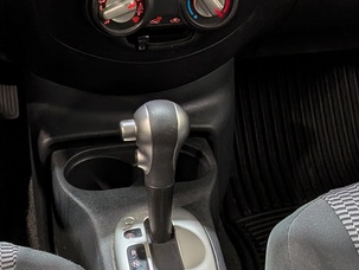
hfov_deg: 24.0
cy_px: 44
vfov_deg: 18.0
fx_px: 841
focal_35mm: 81
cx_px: 118
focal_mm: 4.53
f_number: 1.7
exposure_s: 1/123
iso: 28
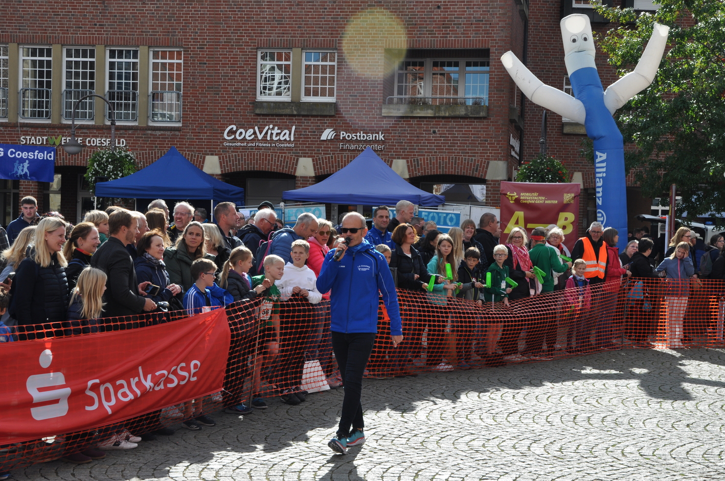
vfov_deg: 20.1
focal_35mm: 68
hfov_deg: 29.9
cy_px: 240
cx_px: 362
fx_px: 1358
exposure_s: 1/250
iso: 200
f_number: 8
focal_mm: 45
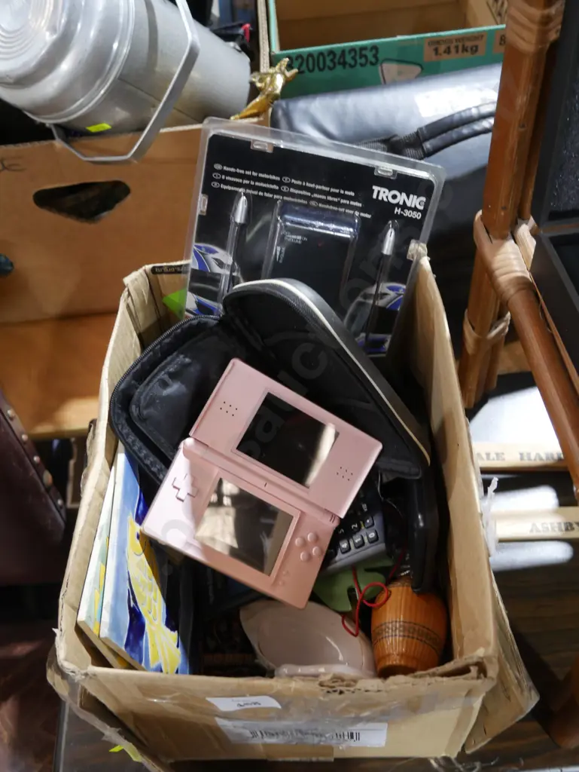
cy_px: 386
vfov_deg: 56.8
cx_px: 290
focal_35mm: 32
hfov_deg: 44.2
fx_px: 713
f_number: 3.6
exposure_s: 1/60
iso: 1250
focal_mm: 16
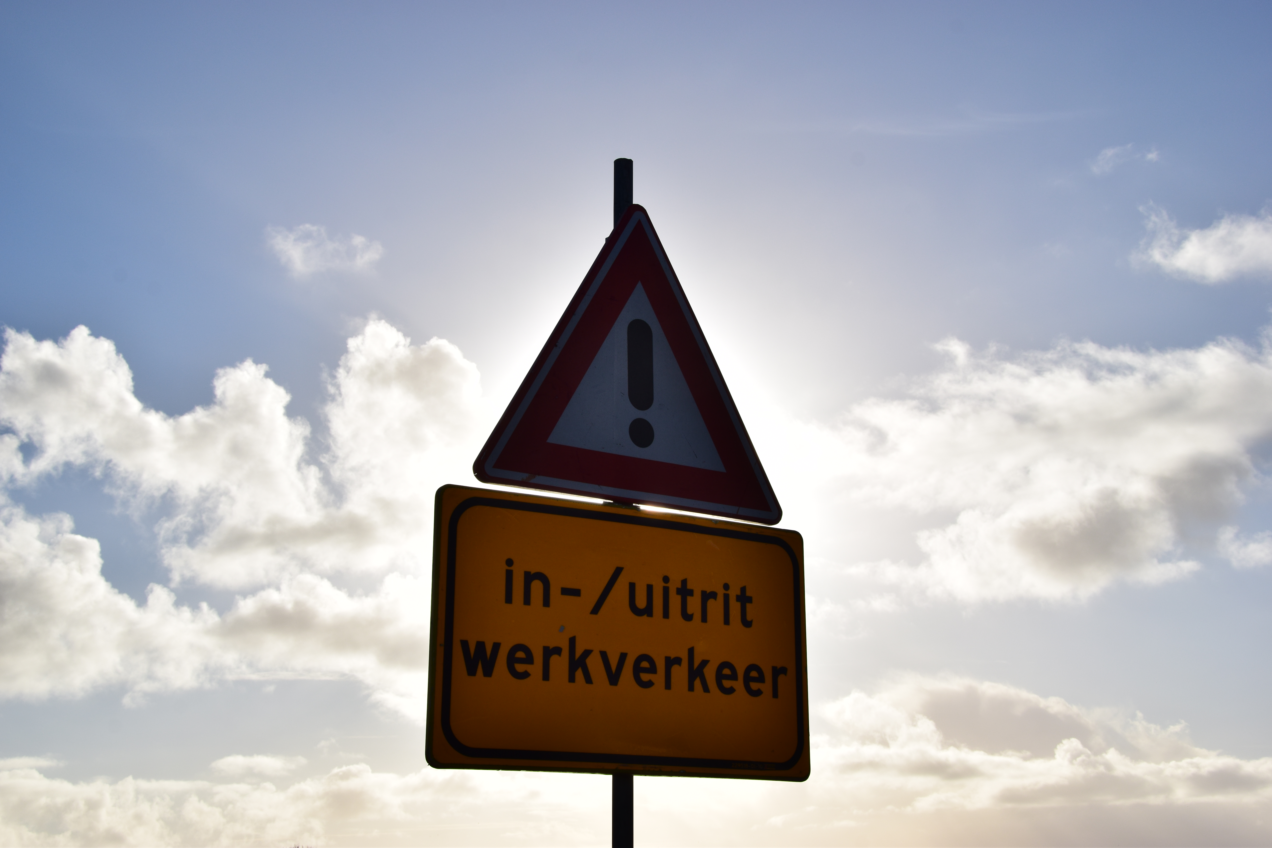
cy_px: 424
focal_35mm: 48
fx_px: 1696
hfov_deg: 41.1
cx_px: 636
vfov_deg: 28.1
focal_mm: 32
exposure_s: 1/800
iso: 200
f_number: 13
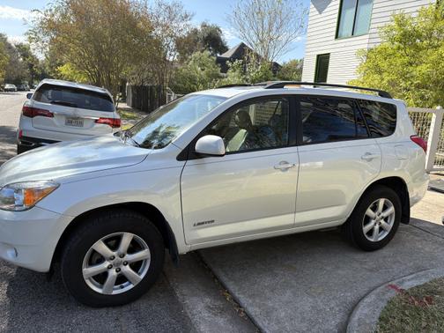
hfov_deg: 67.3
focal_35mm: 26
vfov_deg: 53.1
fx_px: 333
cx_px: 222
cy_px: 166
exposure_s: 1/1451
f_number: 1.6
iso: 50
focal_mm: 5.96
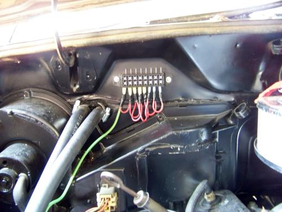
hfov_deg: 51.4
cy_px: 106
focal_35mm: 36
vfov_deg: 39.7
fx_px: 293
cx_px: 141
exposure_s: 1/2.5
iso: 400
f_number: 2.8
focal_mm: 5.85
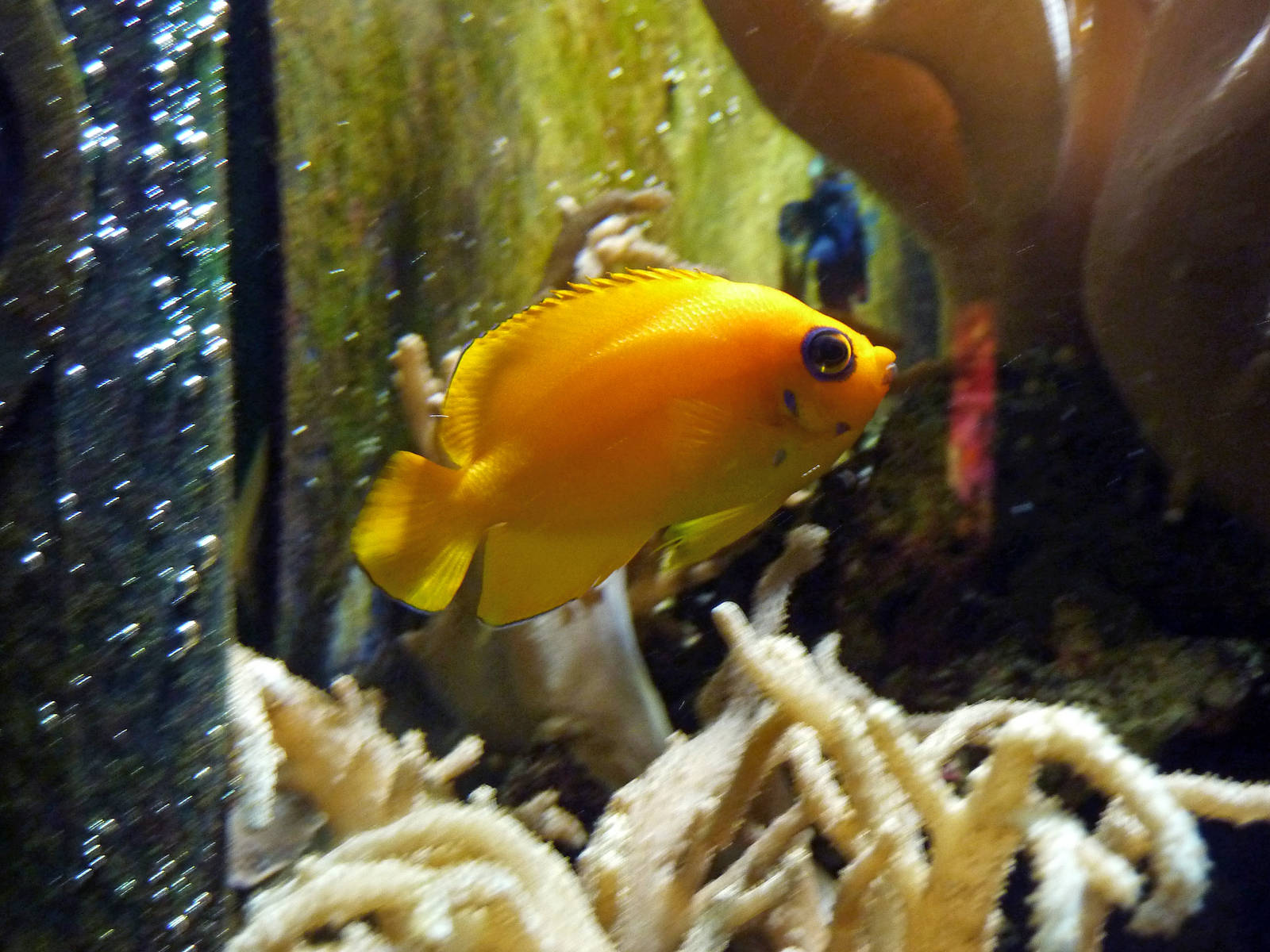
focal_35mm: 40
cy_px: 476
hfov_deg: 46.8
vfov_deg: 36.0
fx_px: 1468
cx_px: 635
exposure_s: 1/25
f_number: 3.6
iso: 400
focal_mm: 6.5
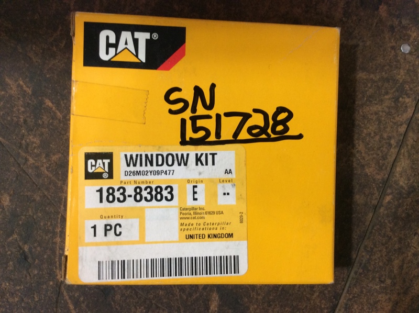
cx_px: 210
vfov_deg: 44.1
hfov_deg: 56.9
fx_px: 387
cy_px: 156
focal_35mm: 32
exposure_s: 1/24
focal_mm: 3.3
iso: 80
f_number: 2.4
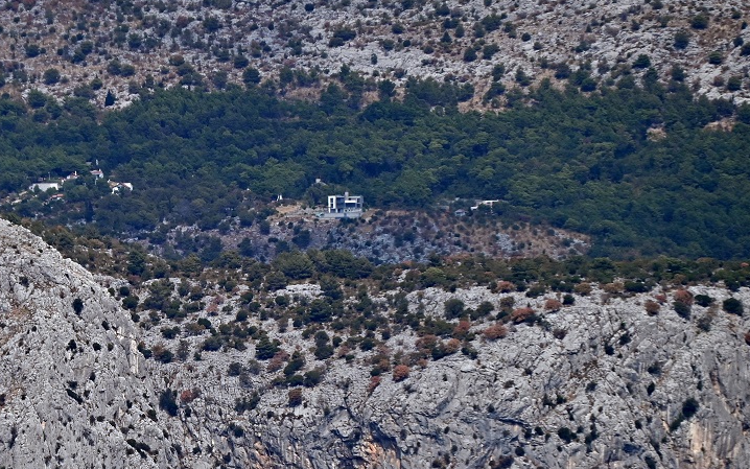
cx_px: 149
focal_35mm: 639
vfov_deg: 2.1
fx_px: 13063
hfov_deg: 3.3
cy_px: 443
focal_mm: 300
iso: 250
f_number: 5.6
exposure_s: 1/2500
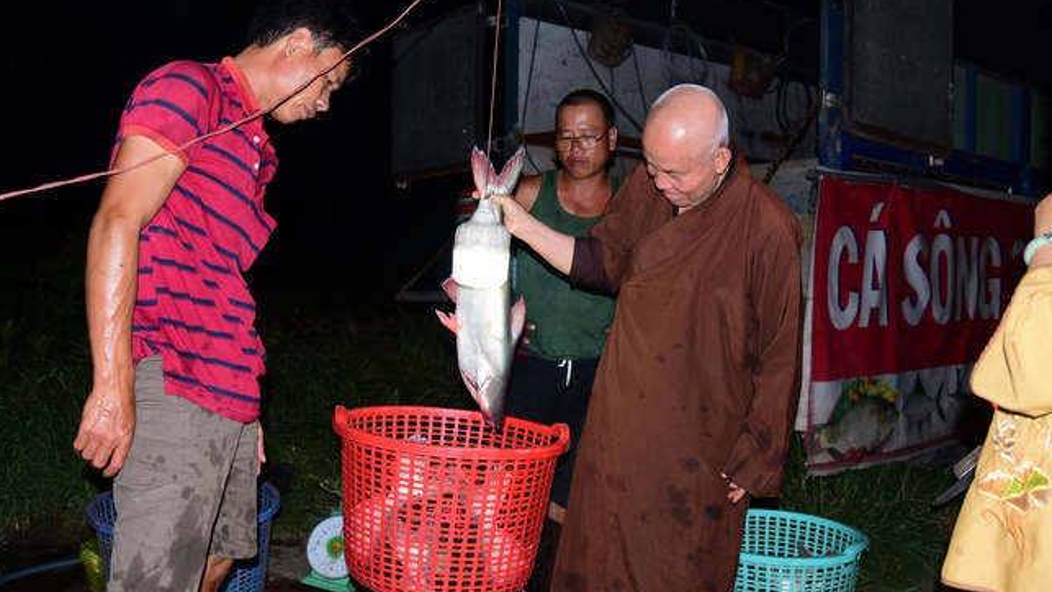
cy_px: 280
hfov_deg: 55.3
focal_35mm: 36
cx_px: 524
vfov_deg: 32.8
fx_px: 1004
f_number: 4
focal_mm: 34
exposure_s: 1/60
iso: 320
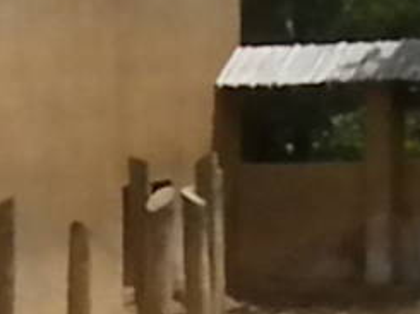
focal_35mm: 242
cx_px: -305
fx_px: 2932
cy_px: 412
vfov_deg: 6.1
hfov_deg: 8.0
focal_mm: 6.6
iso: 640
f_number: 10
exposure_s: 1/960
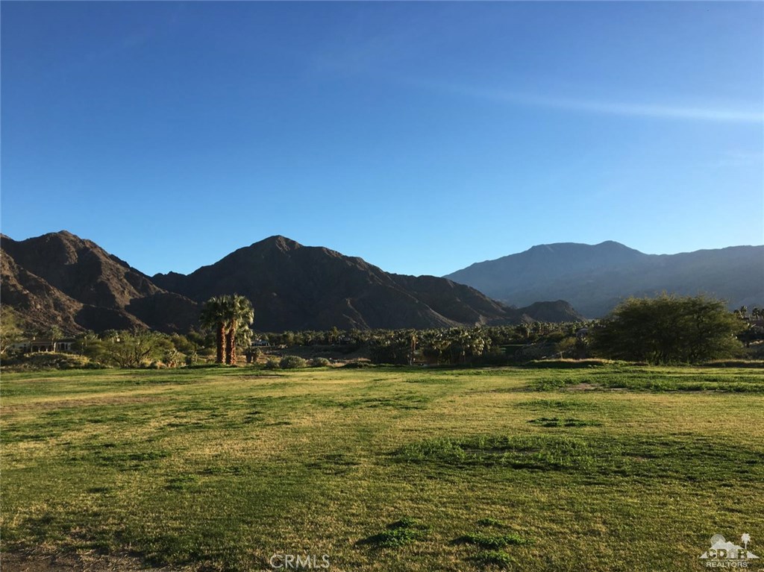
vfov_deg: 48.2
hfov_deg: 61.7
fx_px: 640
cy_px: 286
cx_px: 382
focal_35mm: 29
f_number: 2.2
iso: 25
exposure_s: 1/1115
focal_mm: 4.15
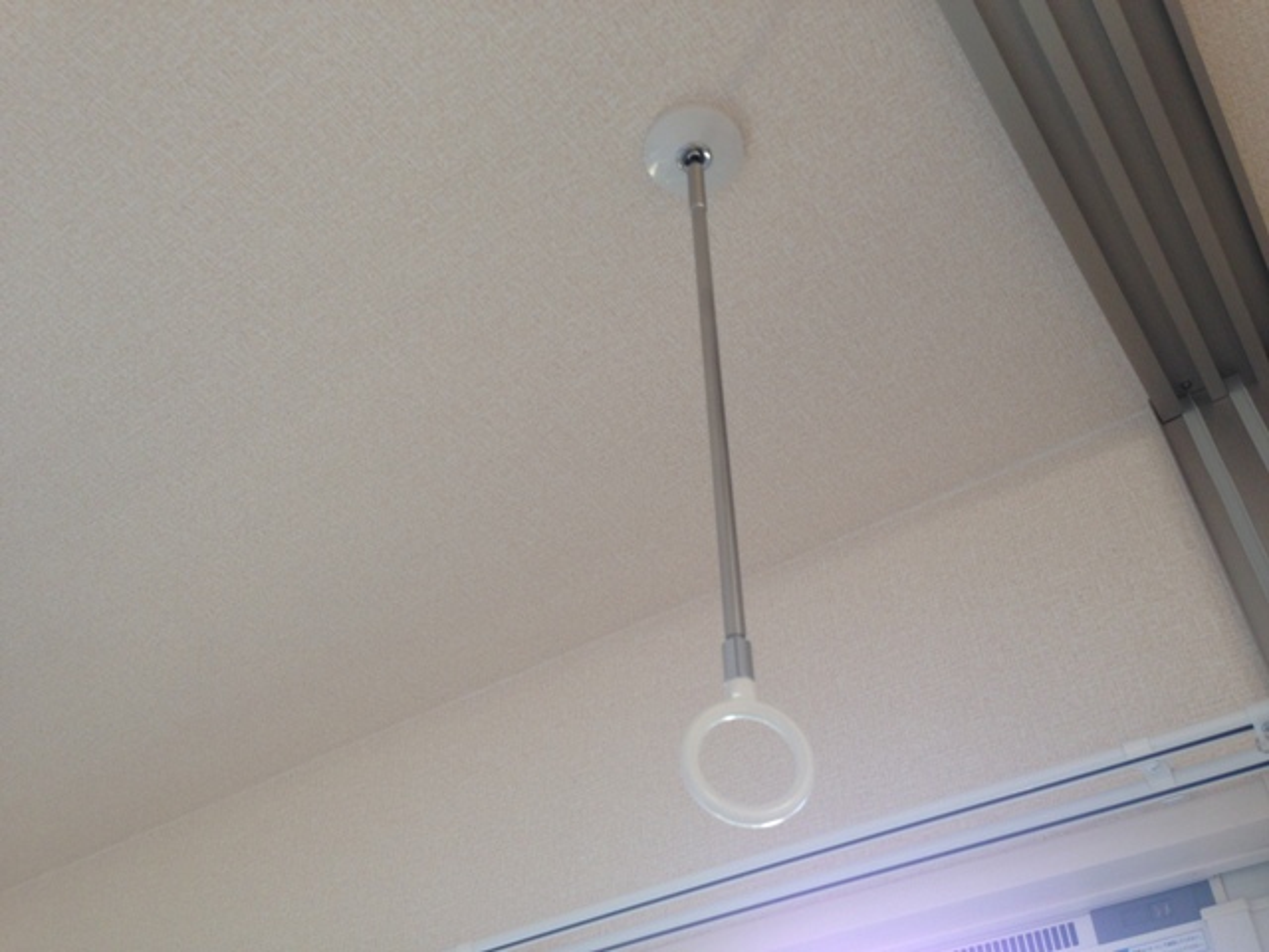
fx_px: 1210
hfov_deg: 55.4
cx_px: 634
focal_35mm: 33
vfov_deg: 42.9
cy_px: 476
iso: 50
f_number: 2.4
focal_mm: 4.12
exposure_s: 1/24
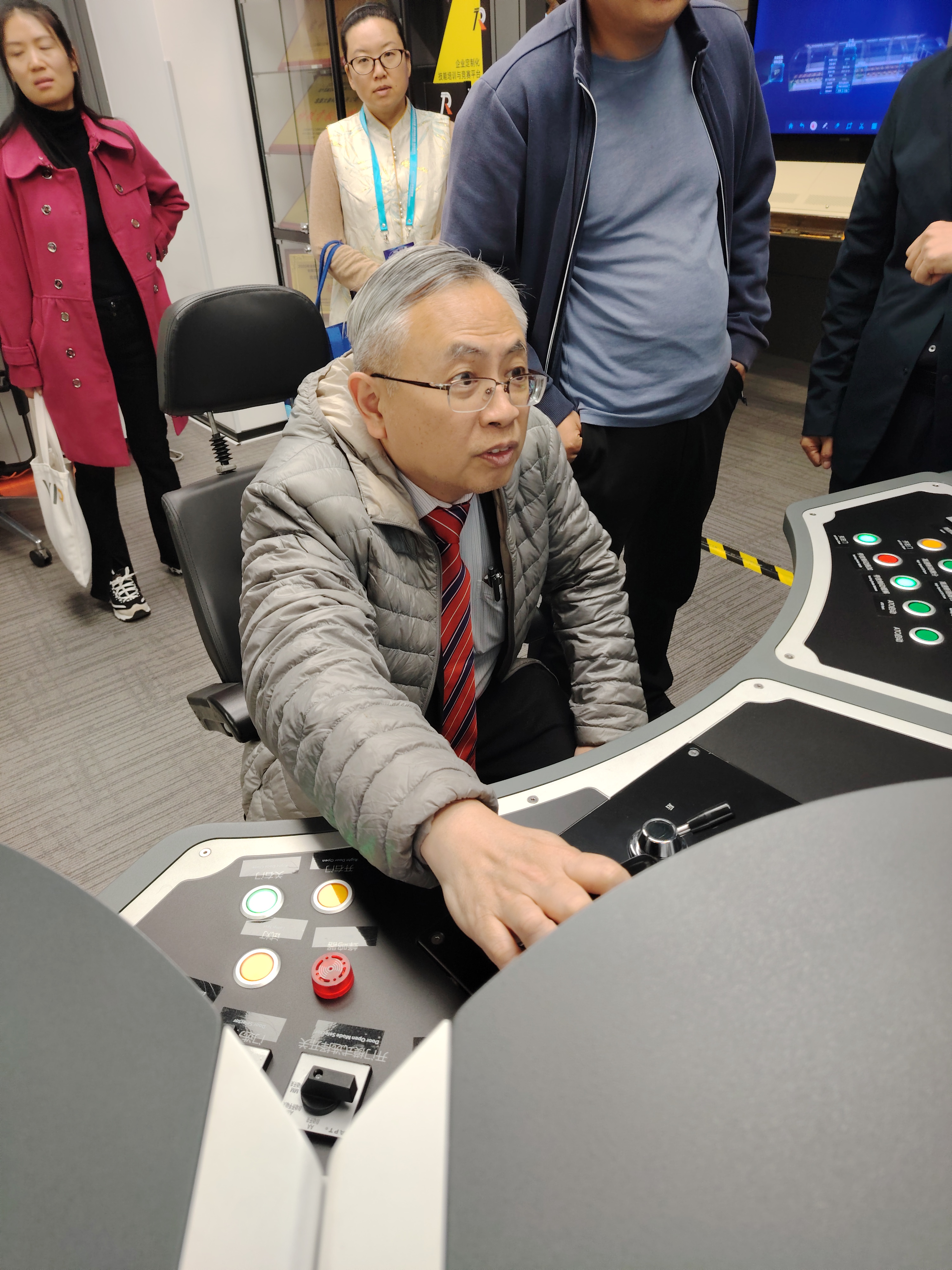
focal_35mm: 24
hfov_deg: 56.8
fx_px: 880
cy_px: 635
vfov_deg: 71.6
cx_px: 476
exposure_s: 1/50
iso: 575
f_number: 1.75
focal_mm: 5.25
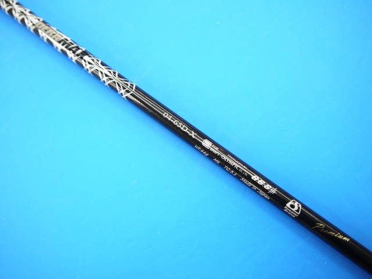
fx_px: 322
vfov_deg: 46.8
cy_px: 140
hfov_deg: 60.0
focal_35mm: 30
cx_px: 186
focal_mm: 15
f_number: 3.6
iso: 500
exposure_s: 1/125
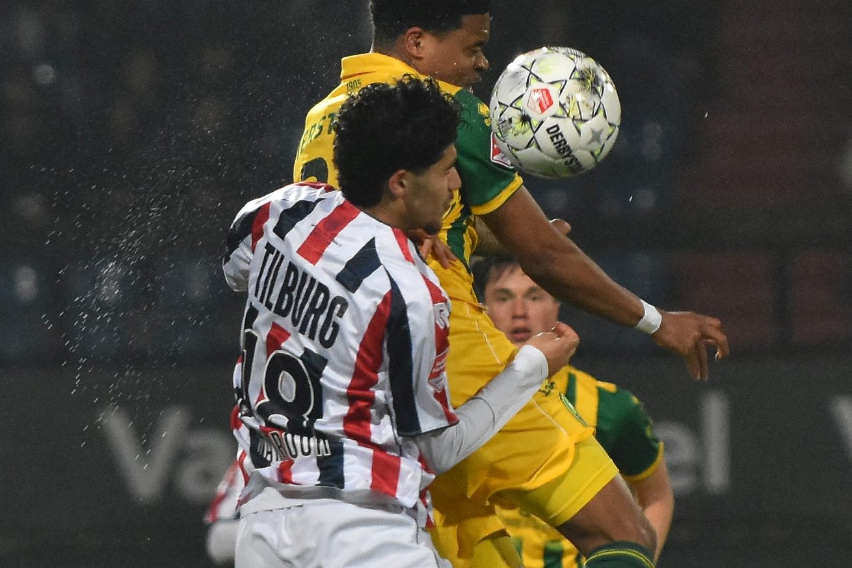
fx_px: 9104
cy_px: 246
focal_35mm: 385
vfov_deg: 3.6
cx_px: 446
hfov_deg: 5.4
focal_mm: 175
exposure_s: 1/1000
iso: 2000
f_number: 2.8
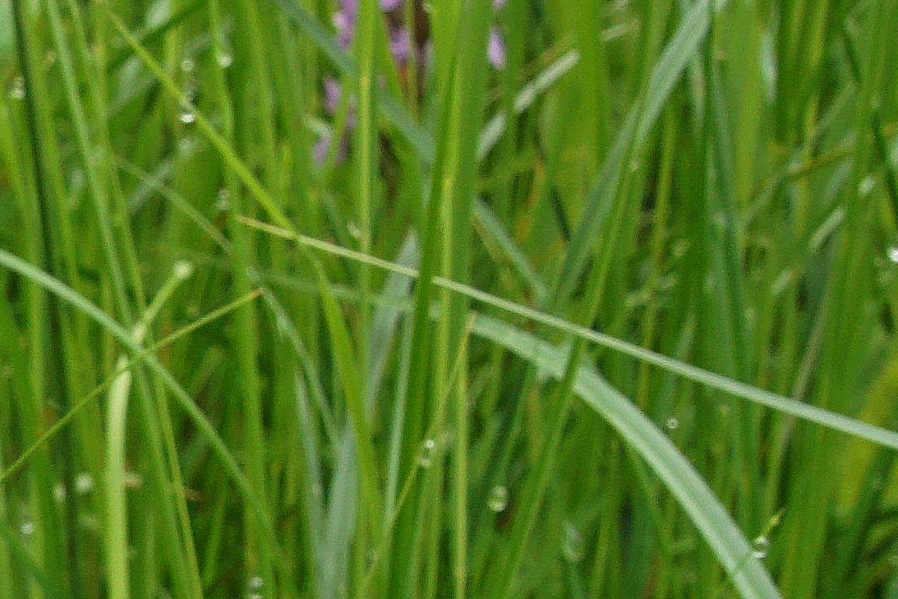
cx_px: -457
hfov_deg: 8.2
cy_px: 663
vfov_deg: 5.5
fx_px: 6162
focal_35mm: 247
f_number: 11
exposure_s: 1/10
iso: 200
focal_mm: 30
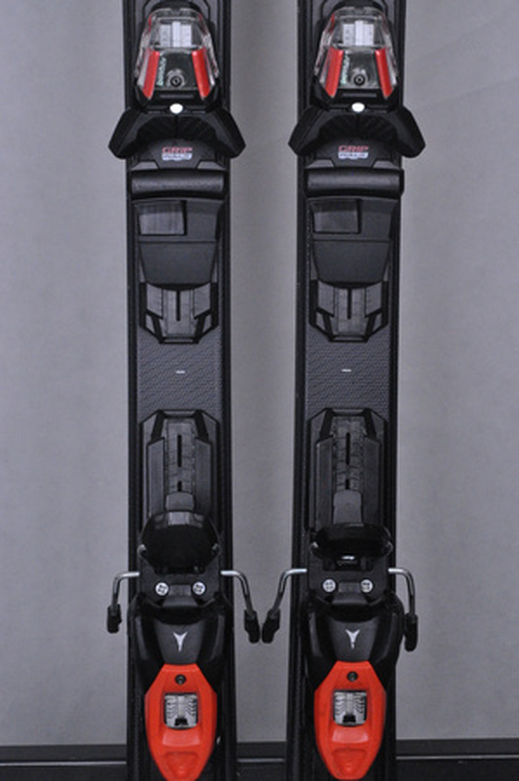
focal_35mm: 105
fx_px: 2276
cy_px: 390
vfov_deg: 19.5
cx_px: 260
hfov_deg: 13.0
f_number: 9.5
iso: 3200
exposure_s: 1/125
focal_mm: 70
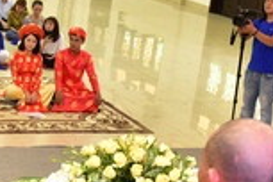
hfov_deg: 19.9
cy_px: 135
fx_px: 773
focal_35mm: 102
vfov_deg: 13.4
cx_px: 75
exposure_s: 1/40
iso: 800
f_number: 4
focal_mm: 24
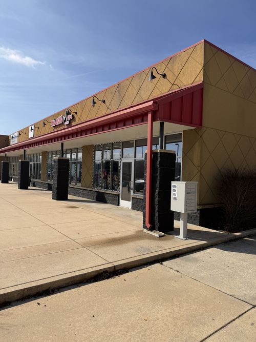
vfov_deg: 71.6
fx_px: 237
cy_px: 171
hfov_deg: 56.8
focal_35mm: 24
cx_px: 128
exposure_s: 1/7353
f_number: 1.78
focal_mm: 6.76
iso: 80
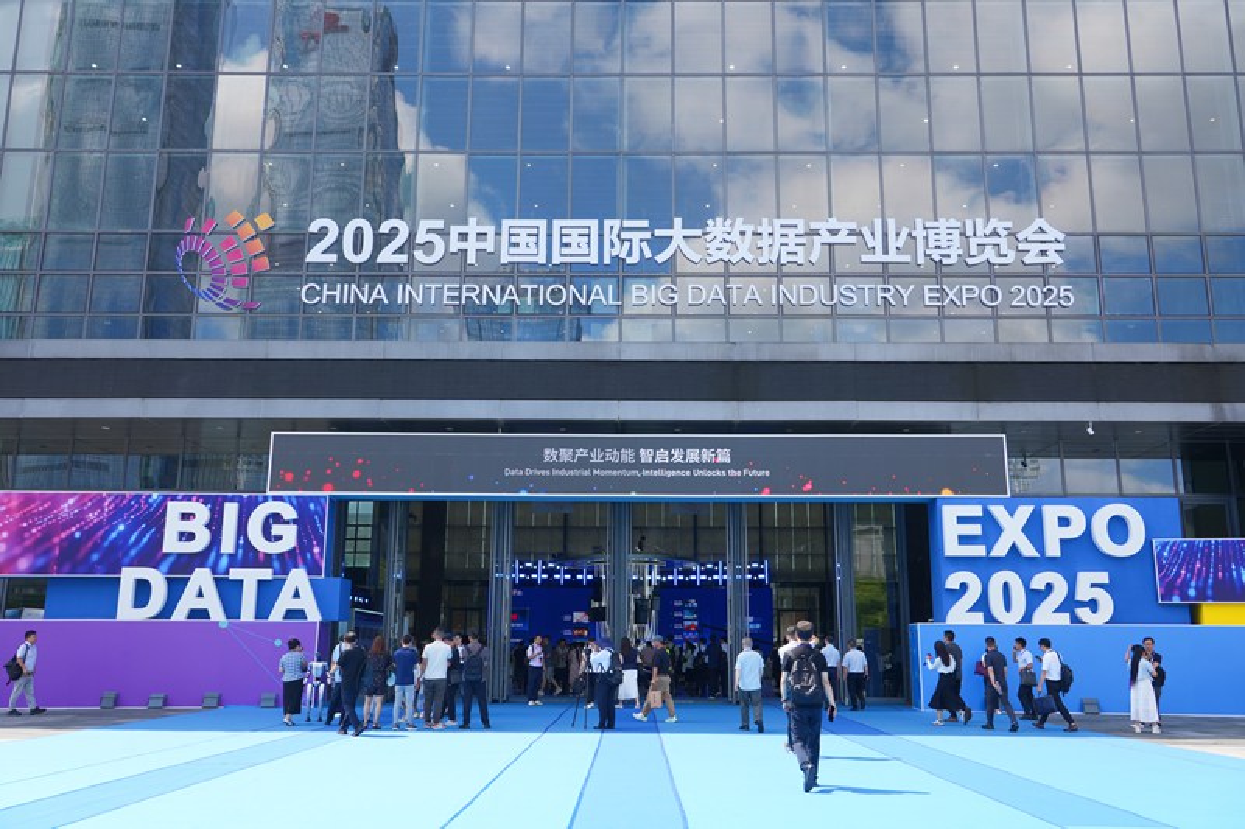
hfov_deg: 60.3
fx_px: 1072
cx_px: 622
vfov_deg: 42.3
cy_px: 414
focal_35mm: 31
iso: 250
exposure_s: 1/320
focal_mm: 31
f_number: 8
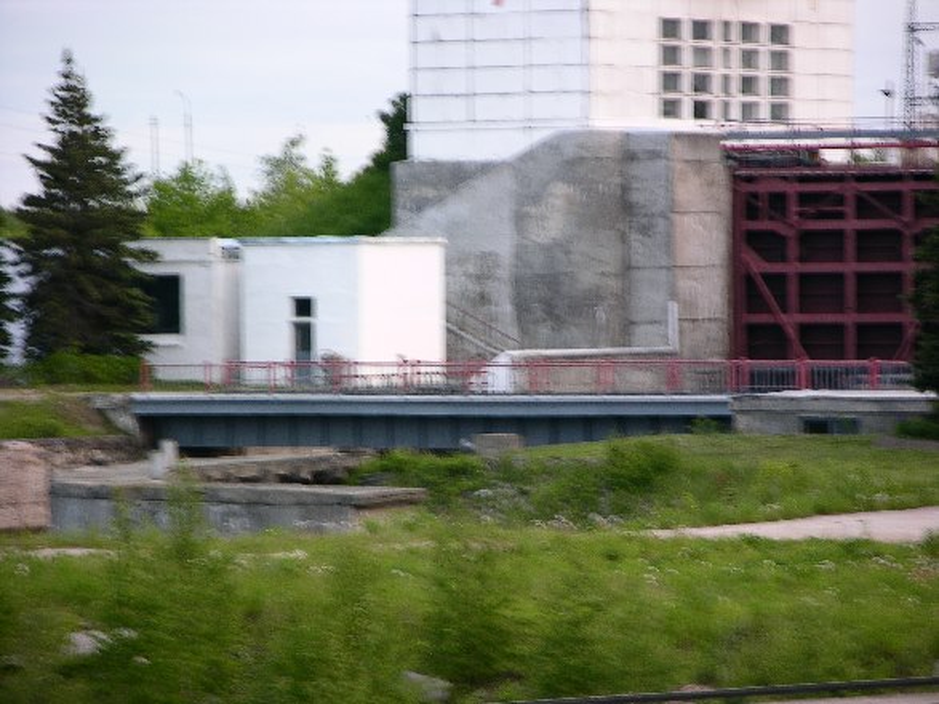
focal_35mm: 280
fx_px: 7594
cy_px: 352
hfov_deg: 7.1
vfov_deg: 5.3
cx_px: 470
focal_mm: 71.2
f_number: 4.2
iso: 50
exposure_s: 1/11.6
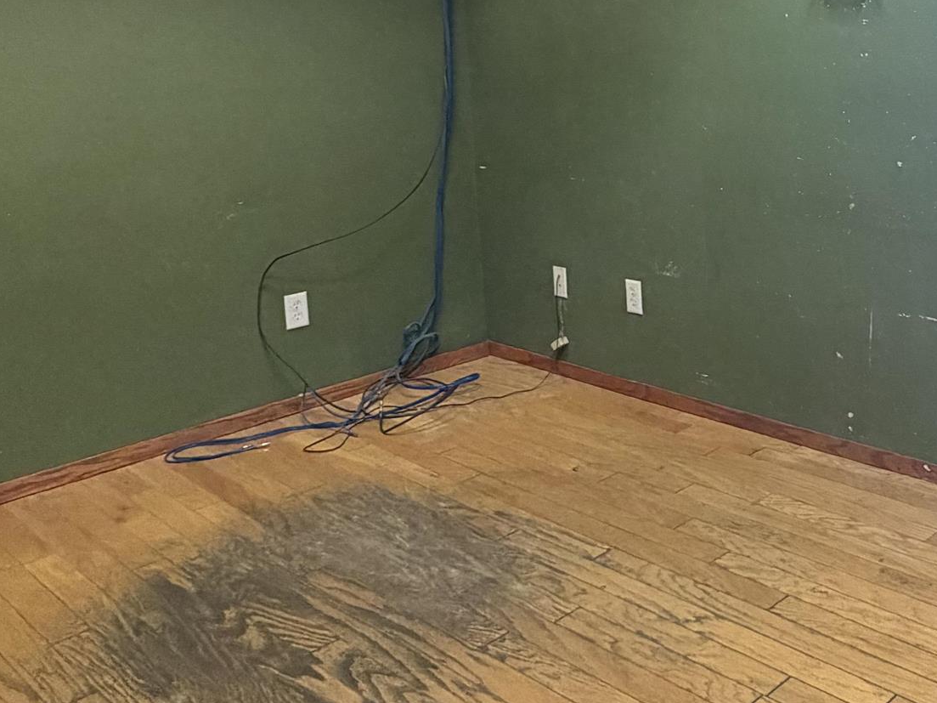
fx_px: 1056
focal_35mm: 39
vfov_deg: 35.7
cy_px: 147
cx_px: 851
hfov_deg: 43.5
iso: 320
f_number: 2.2
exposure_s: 1/60
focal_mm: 2.22
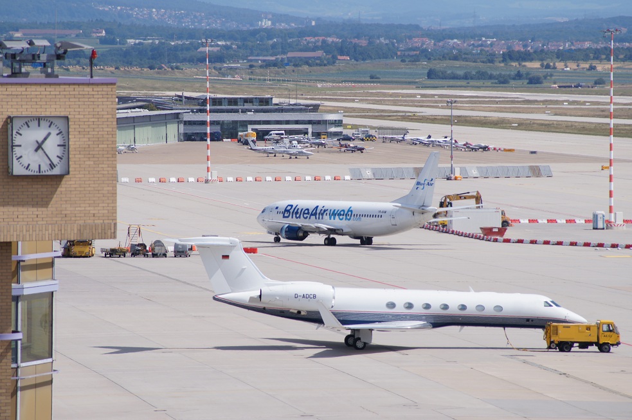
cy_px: 210
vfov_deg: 4.6
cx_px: 316
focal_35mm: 300
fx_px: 5260
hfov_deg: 6.9
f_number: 10
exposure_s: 1/400
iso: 100
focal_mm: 200
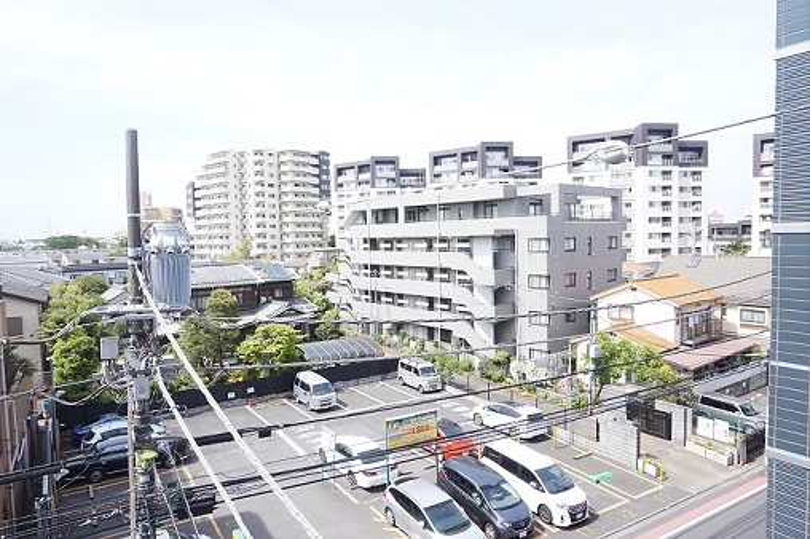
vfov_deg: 53.1
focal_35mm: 24
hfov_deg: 73.8
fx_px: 540
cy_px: 270
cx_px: 405
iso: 100
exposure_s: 1/100
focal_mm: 16
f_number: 7.1
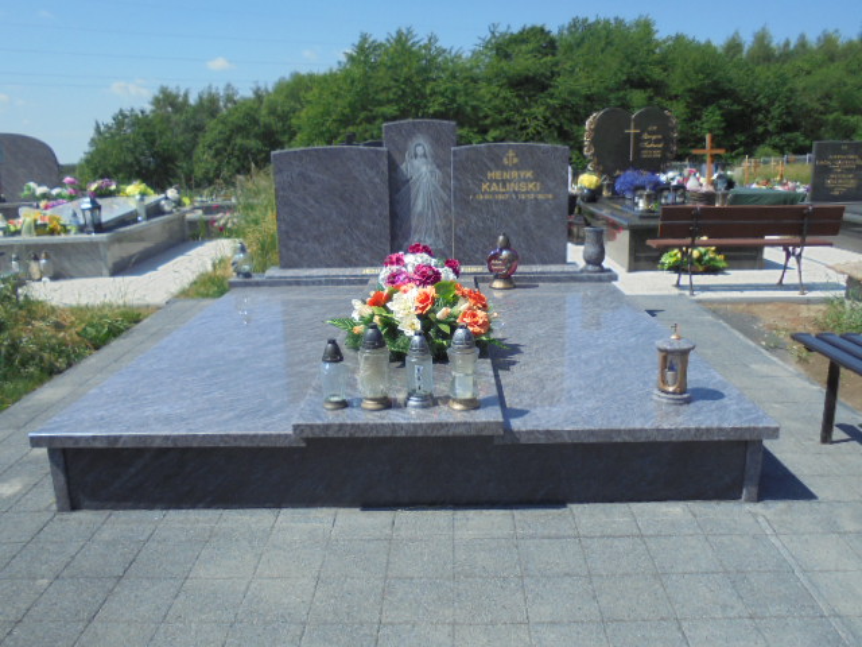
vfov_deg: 48.2
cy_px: 324
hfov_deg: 61.7
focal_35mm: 29
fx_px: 722
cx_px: 431
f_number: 11.8
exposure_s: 1/100
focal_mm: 5.3
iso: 100
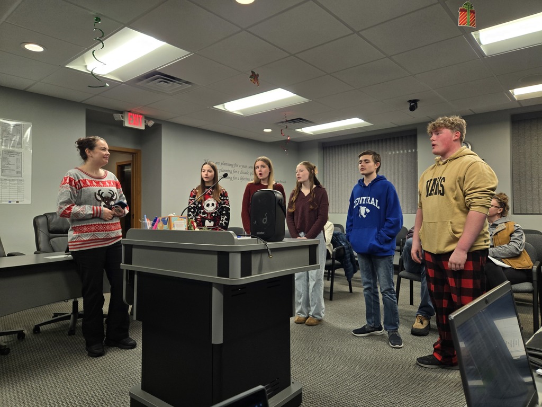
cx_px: 271
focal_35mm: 23
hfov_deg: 73.9
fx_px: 360
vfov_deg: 58.9
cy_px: 204
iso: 100
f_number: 1.8
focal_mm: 5.4
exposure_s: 1/120
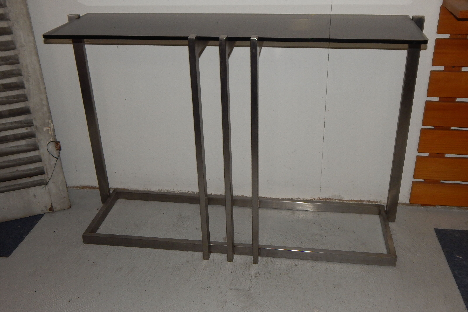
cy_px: 137
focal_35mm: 36
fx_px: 468
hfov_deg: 53.1
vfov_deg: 36.8
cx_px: 236
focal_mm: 6.1
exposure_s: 1/30
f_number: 3.3
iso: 200
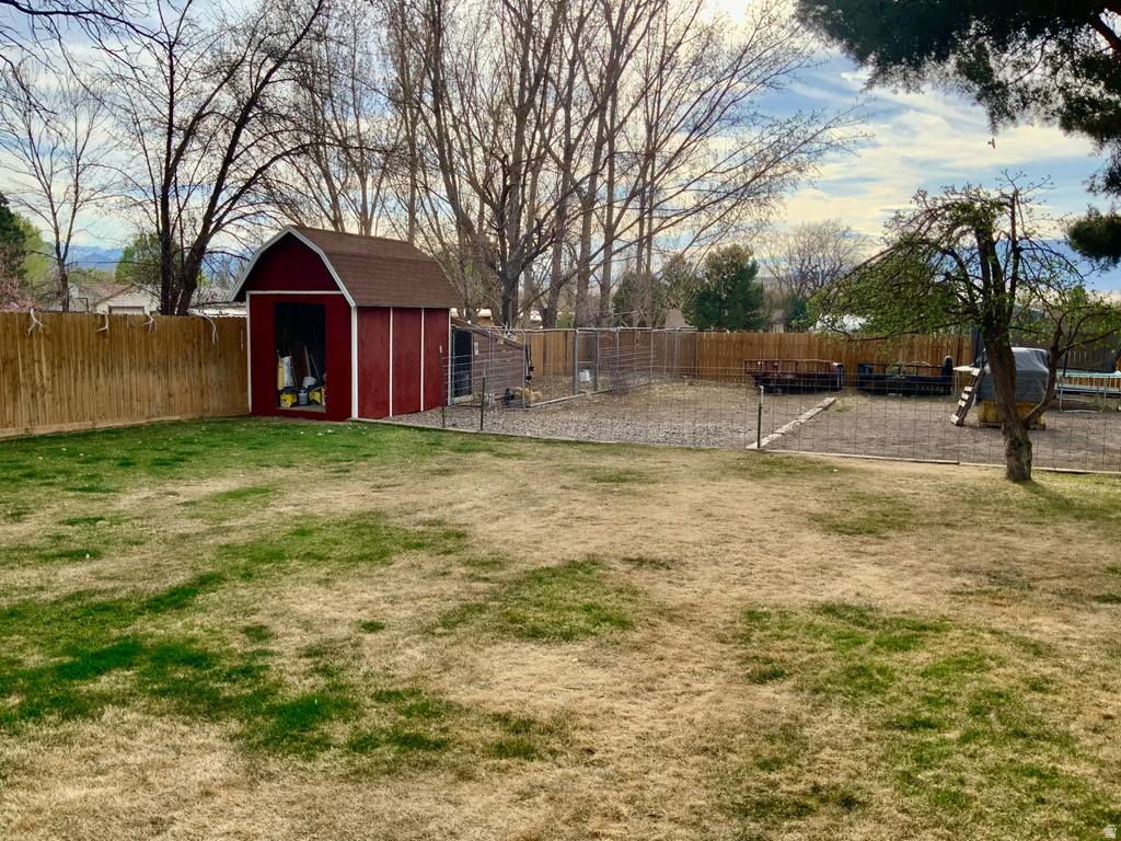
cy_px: 420
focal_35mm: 29
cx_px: 560
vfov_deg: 48.2
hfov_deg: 61.7
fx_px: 939
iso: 16
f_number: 1.8
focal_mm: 3
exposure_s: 1/1250
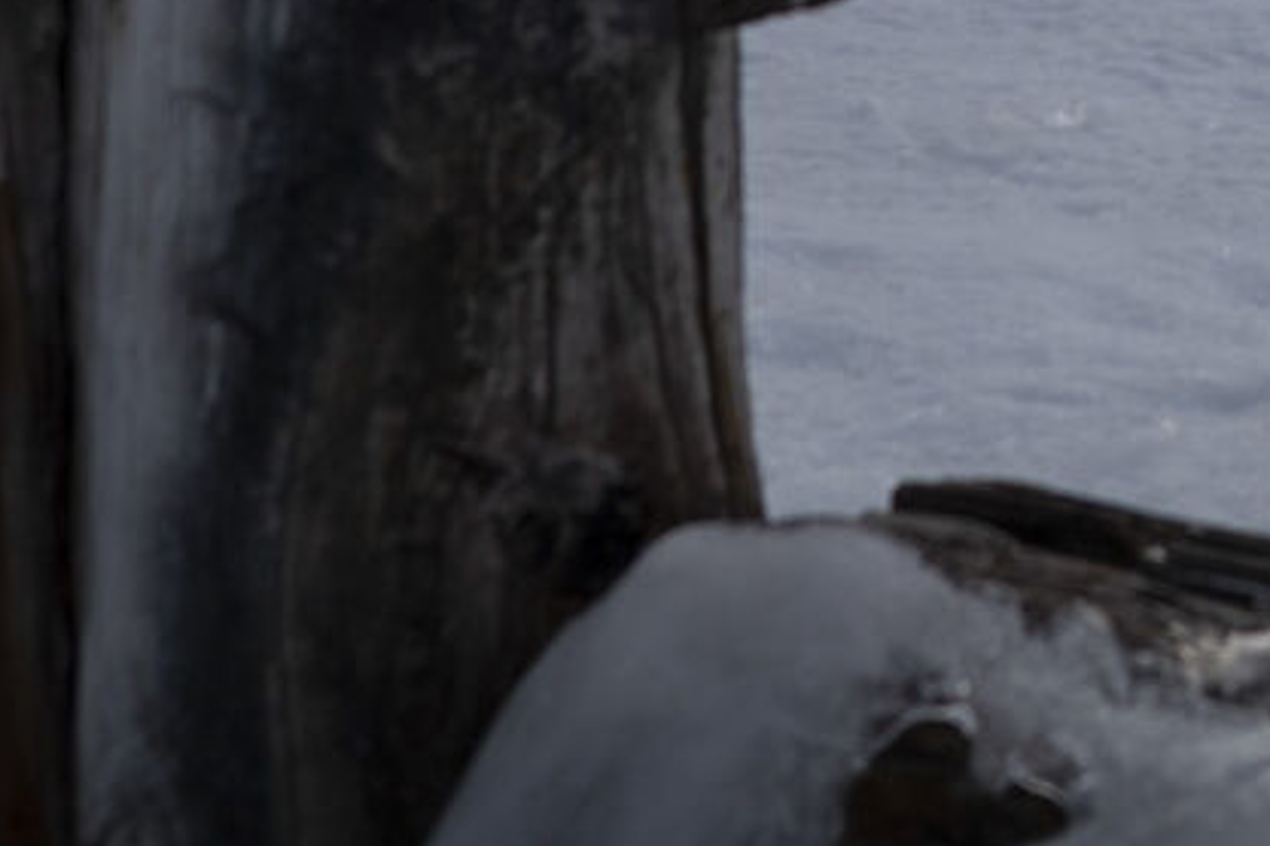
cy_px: -1383
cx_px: 2086
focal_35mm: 144
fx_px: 5080
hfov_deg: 13.2
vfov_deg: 8.5
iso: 100
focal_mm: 25
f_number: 5
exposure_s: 1/800
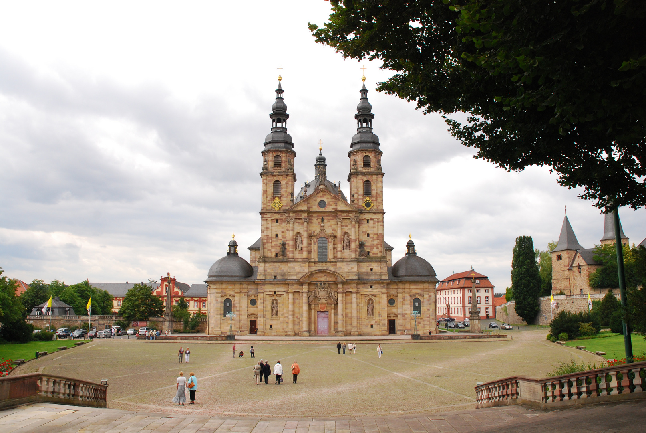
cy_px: 216
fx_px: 485
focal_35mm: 27
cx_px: 323
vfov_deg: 48.1
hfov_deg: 67.3
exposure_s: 1/320
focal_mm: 18
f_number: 9
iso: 400
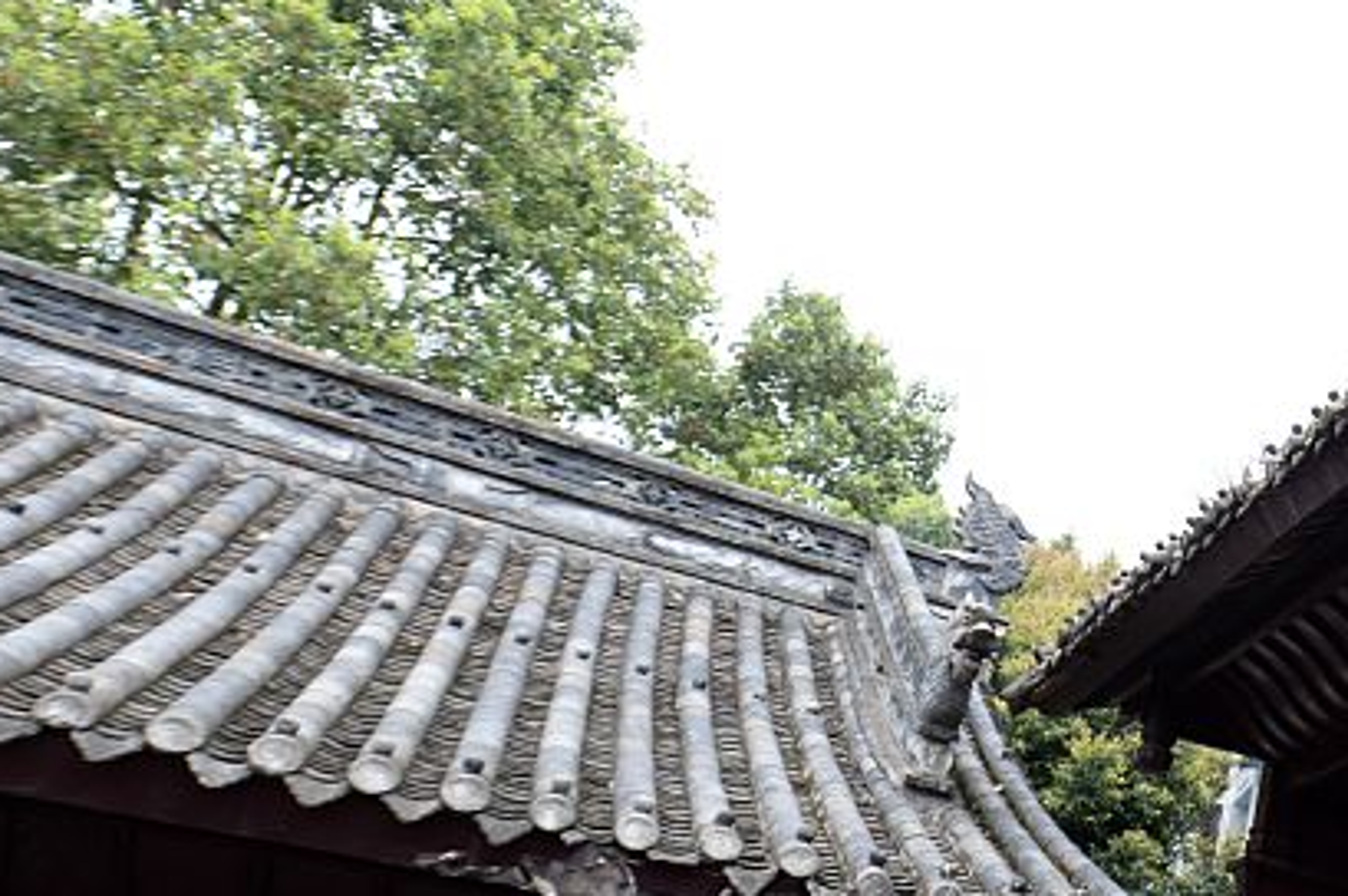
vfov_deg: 26.8
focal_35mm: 47
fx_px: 1758
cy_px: 931
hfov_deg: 29.7
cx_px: 1908
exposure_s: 1/160
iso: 100
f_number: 5
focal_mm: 16
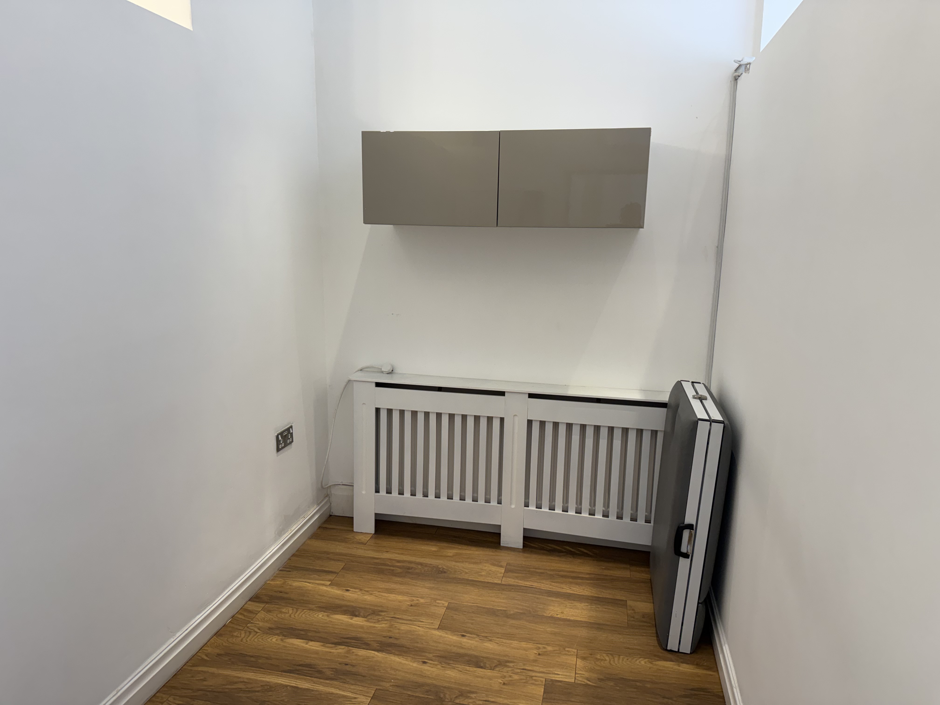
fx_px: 652
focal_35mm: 24
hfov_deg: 71.6
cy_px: 352
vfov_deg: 56.8
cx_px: 470
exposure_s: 1/100
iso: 125
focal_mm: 6.76
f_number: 1.78
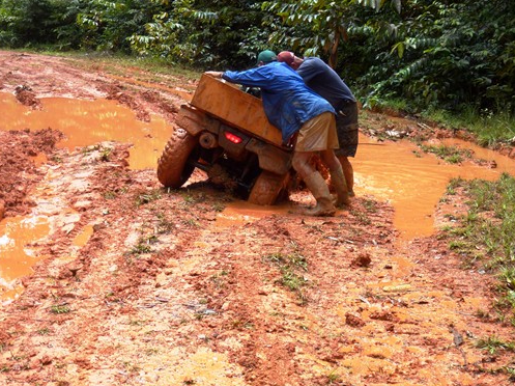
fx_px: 862
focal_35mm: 58
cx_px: 271
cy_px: 195
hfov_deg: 33.2
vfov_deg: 25.2
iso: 100
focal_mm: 8
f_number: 4
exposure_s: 1/320
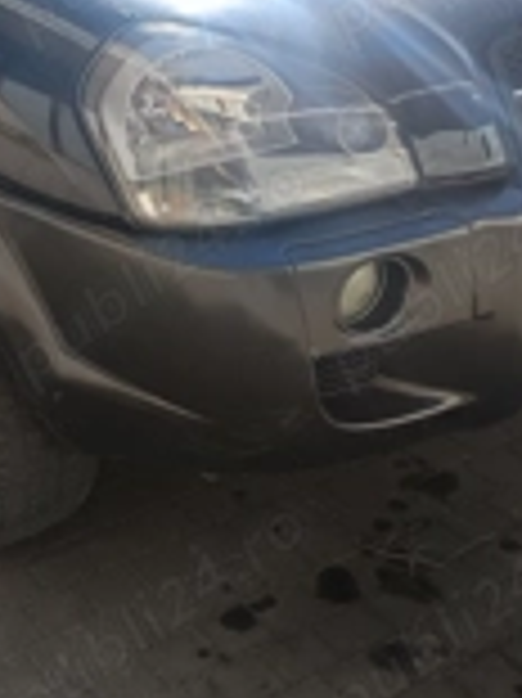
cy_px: 347
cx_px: 0
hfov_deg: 22.7
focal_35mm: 62
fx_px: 1248
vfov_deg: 31.2
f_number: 1.7
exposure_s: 1/290
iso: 50
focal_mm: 5.31
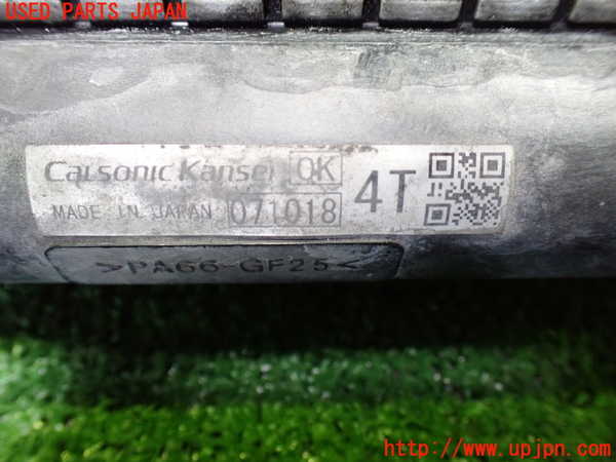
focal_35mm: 30
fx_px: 534
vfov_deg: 46.8
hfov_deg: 60.0
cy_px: 231
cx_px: 308
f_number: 2.3
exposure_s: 1/60
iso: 800
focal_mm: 5.4
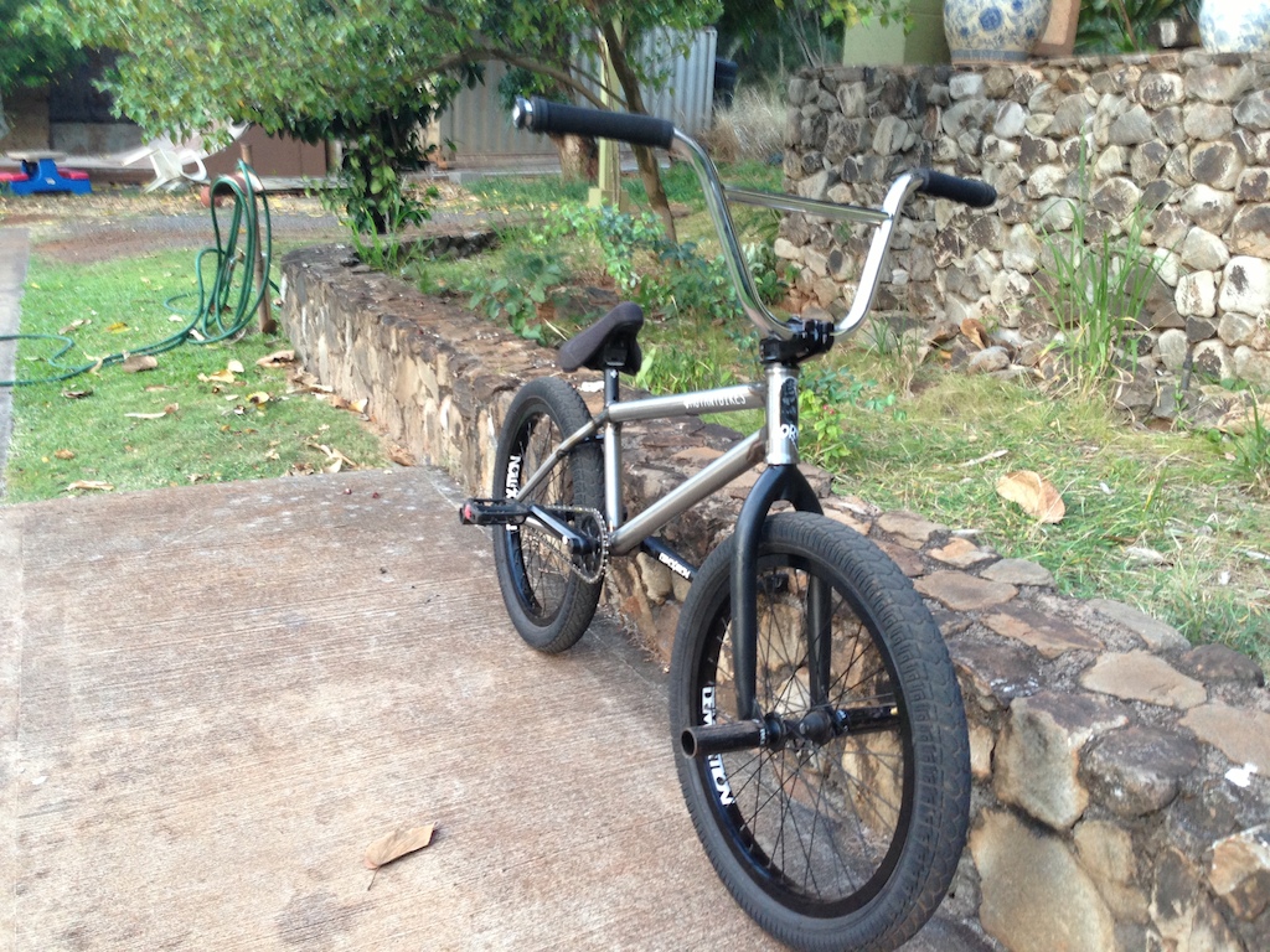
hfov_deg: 55.4
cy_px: 476
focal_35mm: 33
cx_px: 635
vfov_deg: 42.9
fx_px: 1211
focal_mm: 4.13
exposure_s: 1/20
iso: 100
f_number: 2.4
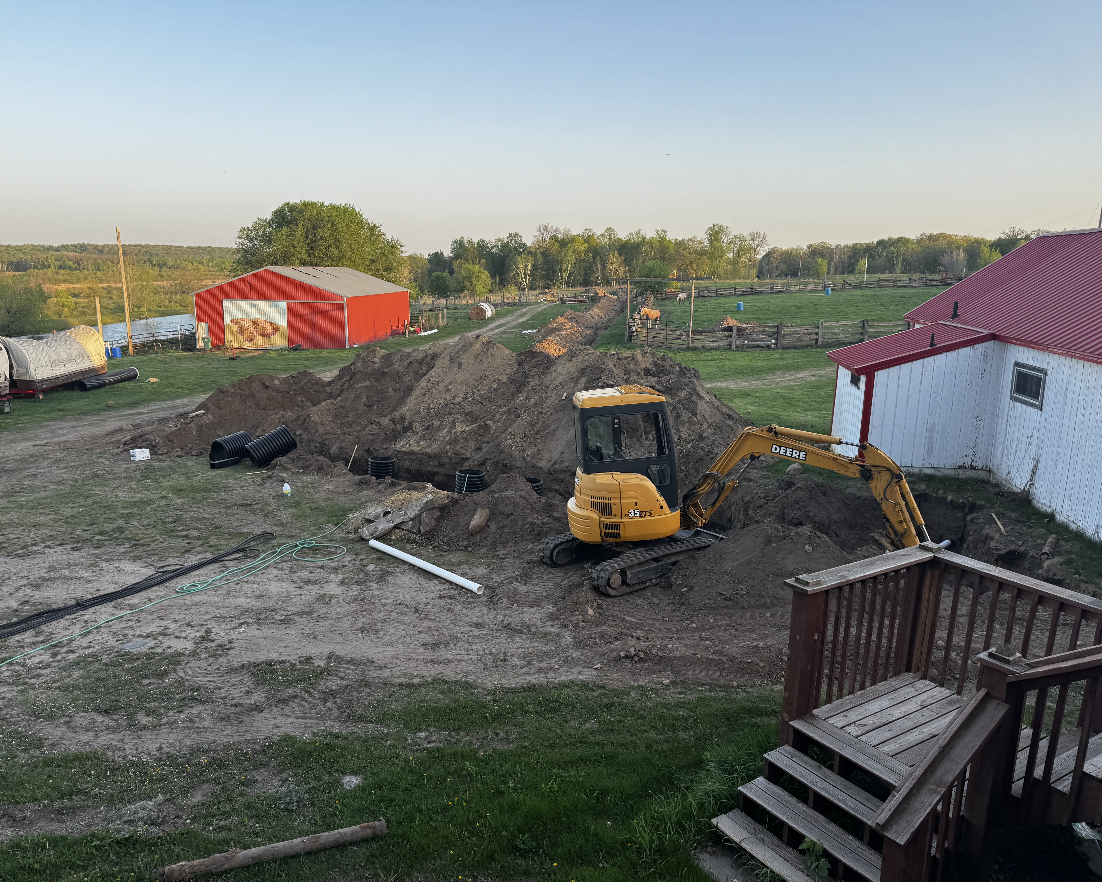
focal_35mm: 25
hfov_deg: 68.0
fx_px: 815
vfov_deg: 56.8
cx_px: 515
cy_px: 441
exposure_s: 1/627
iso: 80
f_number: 1.78
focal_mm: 6.76
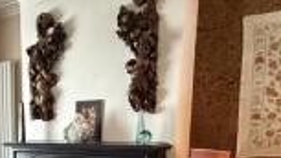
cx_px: 12
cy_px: 210
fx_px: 432
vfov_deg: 19.0
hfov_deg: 33.5
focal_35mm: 58
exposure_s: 1/50
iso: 800
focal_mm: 2.22
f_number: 2.2
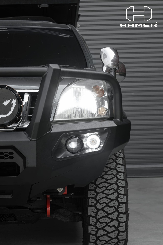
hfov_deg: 16.3
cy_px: 122
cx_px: 82
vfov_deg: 24.2
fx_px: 570
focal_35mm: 84
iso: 160
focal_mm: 56
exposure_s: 1/160
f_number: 7.1
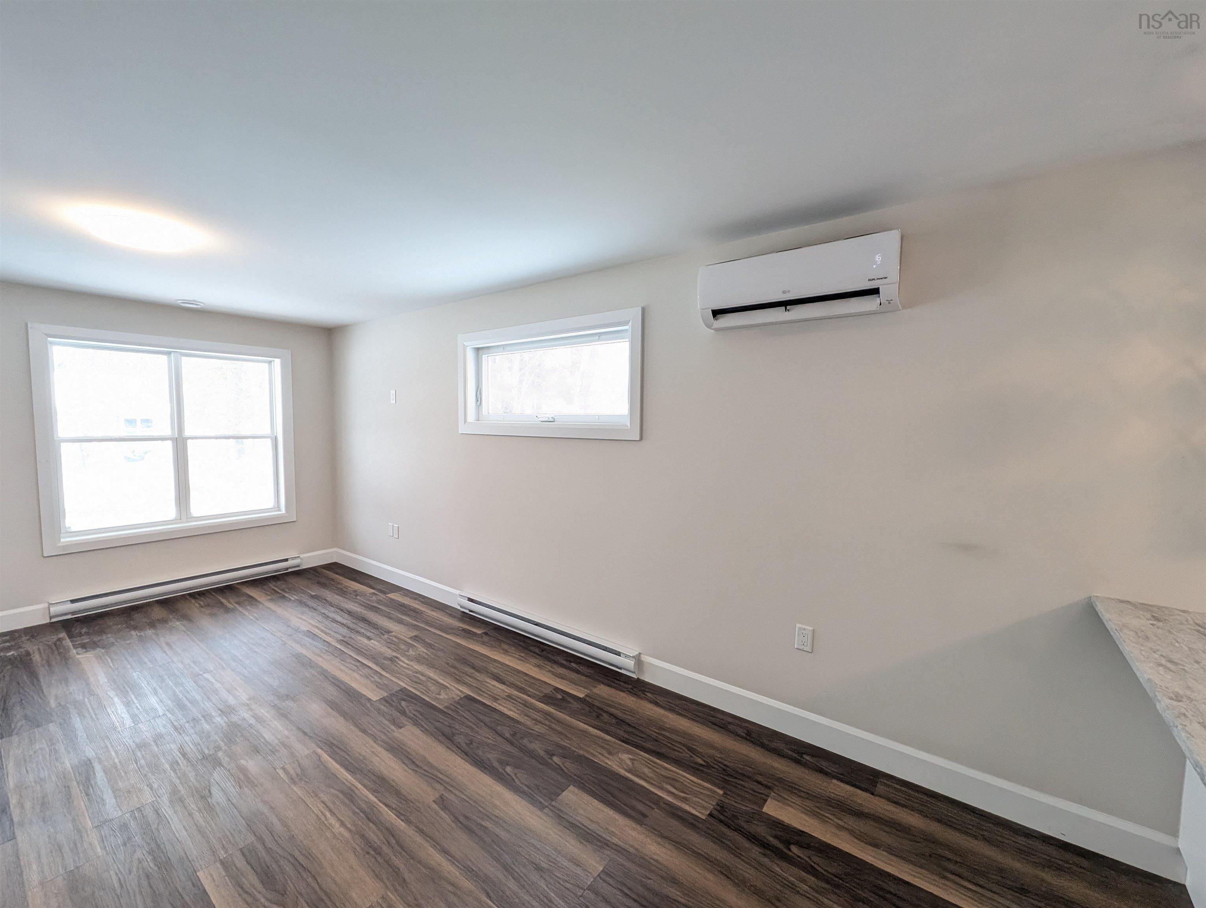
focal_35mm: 13
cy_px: 454
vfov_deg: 90.1
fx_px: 454
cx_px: 603
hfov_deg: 106.1
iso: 219
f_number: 2.2
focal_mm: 1.95
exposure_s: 1/40
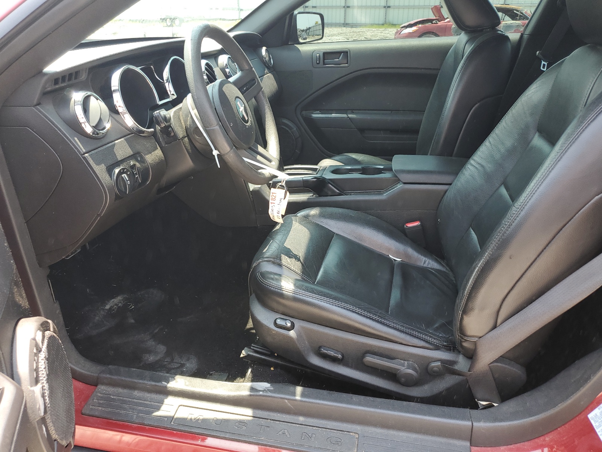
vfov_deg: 53.1
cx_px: 301
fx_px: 452
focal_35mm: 26
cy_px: 226
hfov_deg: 67.3
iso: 50
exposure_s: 1/238
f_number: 1.5
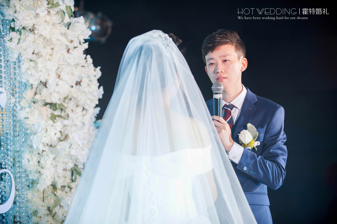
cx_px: 168
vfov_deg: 13.4
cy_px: 112
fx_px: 954
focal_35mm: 102
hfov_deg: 20.0
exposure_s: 1/640
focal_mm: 102
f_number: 2.8
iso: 500
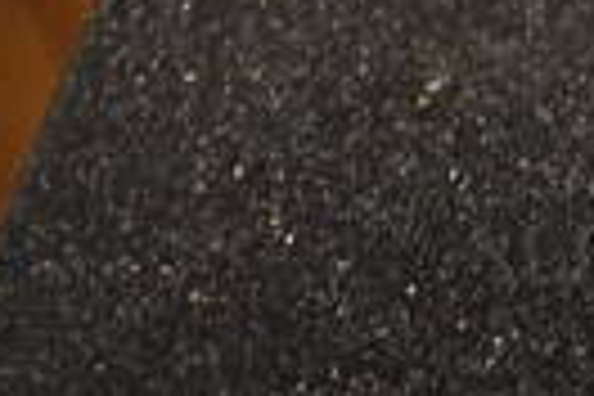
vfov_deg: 10.9
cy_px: 63
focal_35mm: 125
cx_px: 914
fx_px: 2062
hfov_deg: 15.1
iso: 3200
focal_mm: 18
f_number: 3.5
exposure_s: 1/10
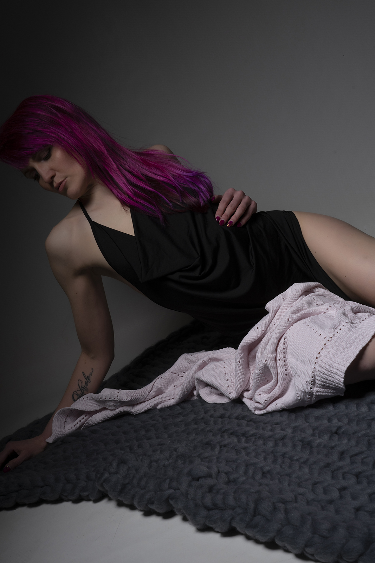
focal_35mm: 51
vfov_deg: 38.9
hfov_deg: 26.5
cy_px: 282
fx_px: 797
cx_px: 188
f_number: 16
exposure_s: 1/200
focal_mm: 51
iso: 200
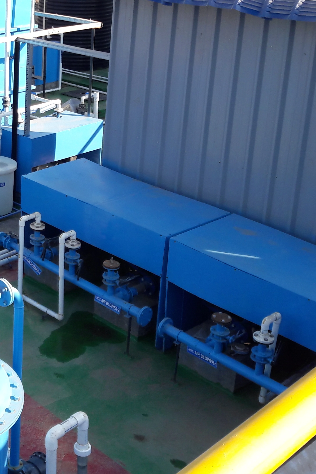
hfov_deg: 21.5
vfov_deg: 33.0
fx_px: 790
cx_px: -29
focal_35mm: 60
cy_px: 149
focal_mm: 3.7
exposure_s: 1/484
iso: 40
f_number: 1.9
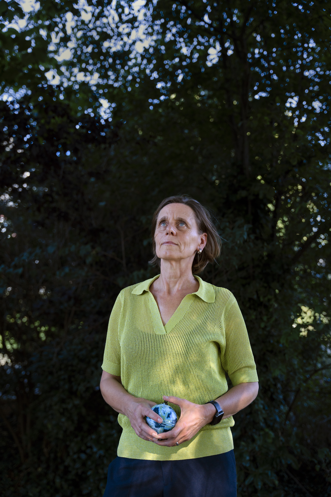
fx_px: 576
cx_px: 166
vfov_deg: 46.6
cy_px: 248
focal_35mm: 42
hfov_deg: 32.0
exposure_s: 1/500
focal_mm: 41.8
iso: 320
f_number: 2.8
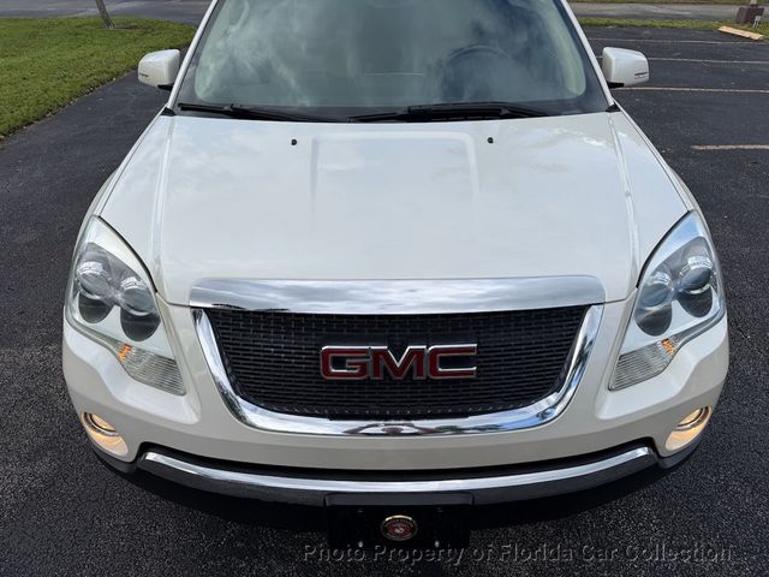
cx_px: 384
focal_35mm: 24
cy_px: 288
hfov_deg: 71.6
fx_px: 533
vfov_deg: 56.8
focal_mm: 6.76
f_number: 1.78
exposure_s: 1/3584
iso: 80
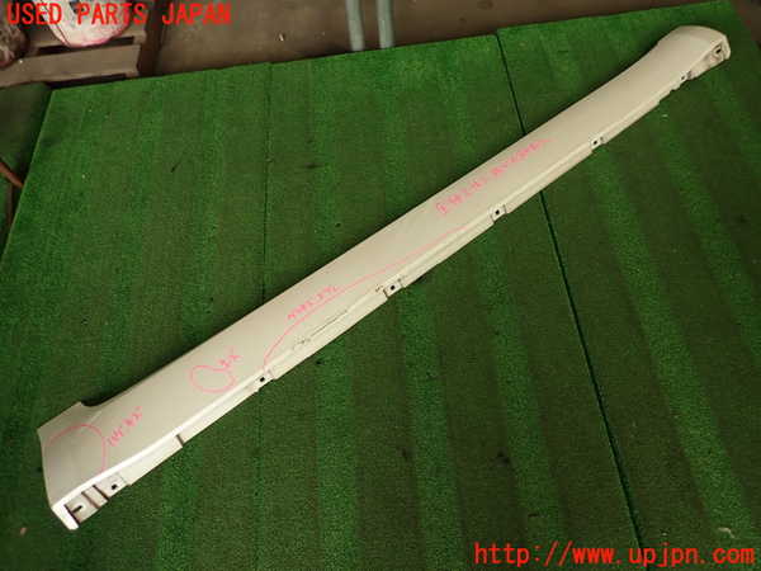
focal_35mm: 25
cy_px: 286
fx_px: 550
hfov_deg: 69.4
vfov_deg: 54.9
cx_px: 380
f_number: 2
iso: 160
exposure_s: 1/60
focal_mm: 4.5
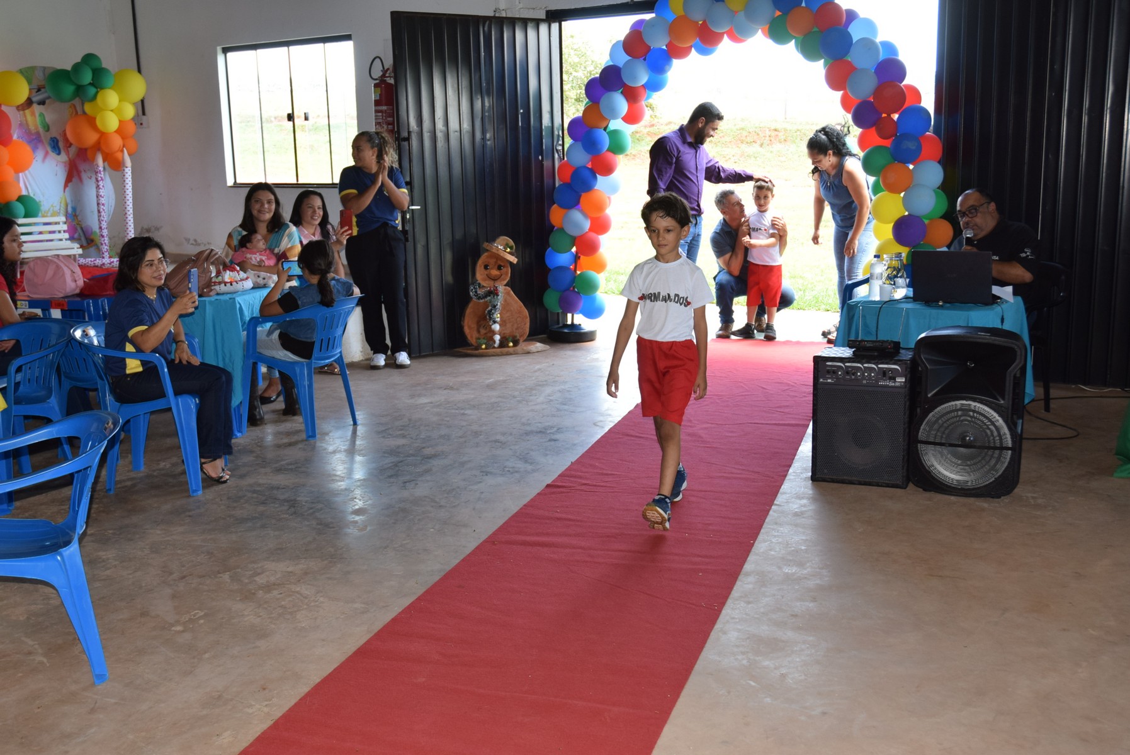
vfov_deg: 35.6
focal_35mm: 38
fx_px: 1178
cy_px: 378
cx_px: 565
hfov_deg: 51.2
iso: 560
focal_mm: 25
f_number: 5.6
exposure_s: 1/125
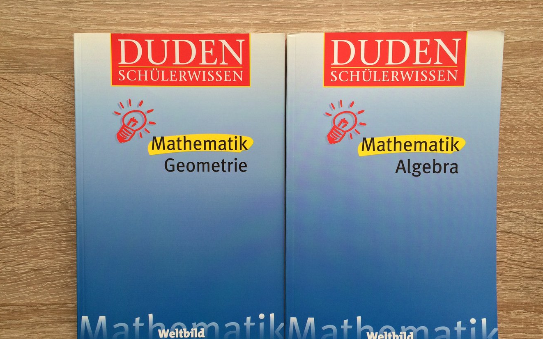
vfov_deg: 40.5
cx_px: 272
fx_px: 459
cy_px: 196
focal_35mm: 31
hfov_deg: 61.2
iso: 50
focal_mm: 4.15
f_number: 2.2
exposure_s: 1/100
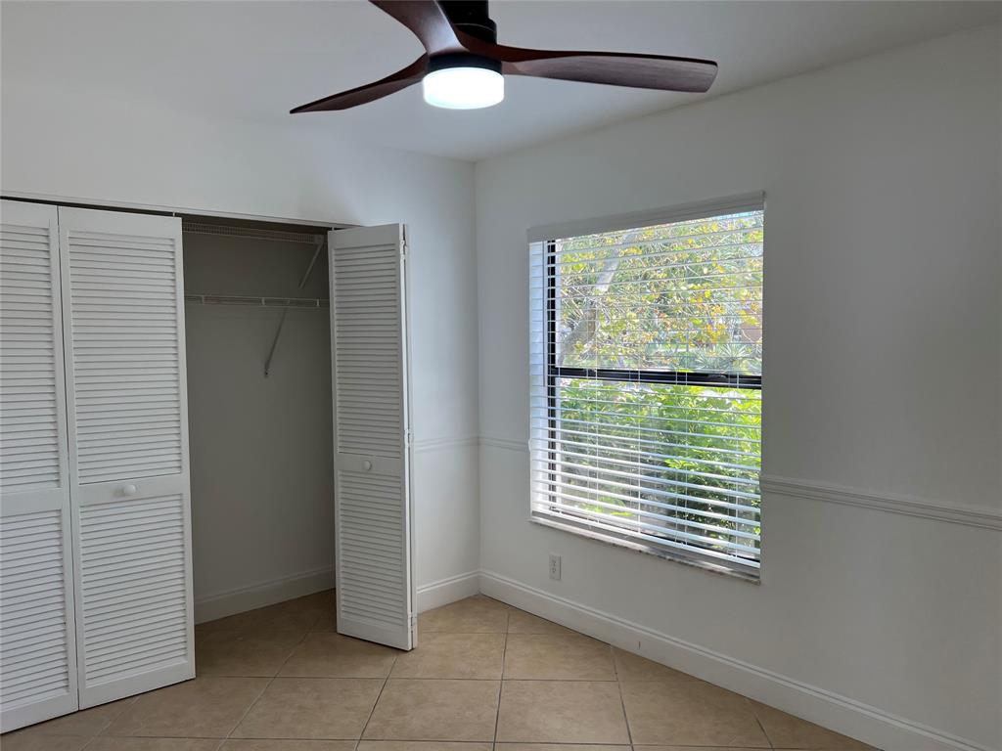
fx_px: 753
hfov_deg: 67.3
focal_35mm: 26
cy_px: 376
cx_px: 501
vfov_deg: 53.1
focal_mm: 5.7
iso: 50
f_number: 1.5
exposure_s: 1/370
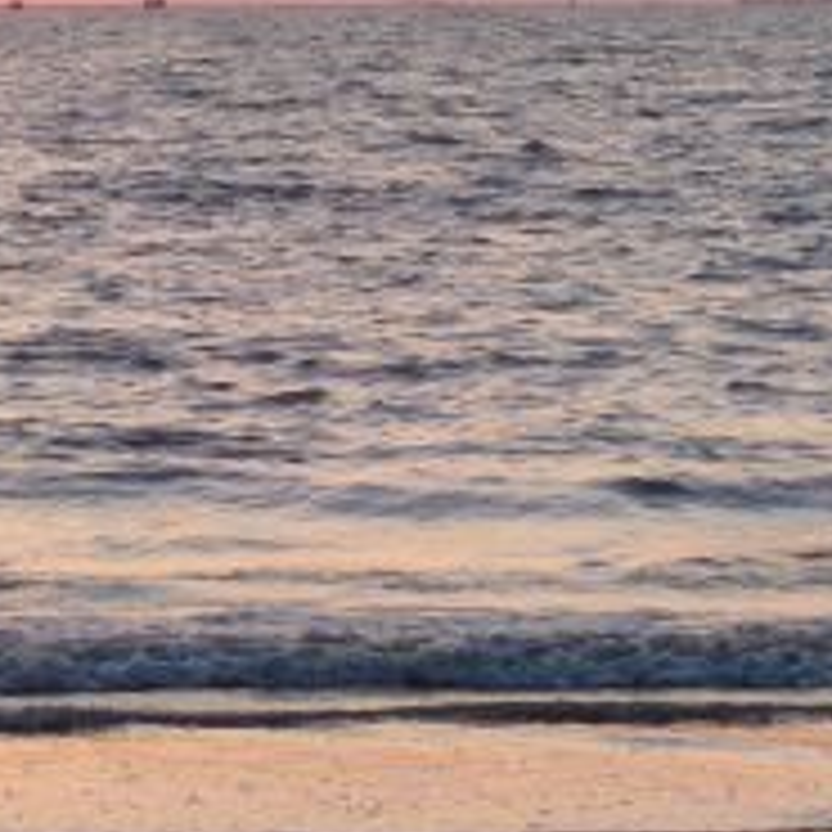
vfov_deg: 5.2
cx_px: 67
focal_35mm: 334
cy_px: 178
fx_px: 9082
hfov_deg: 5.2
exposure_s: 1/1000
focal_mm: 25.2
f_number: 2.8
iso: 400
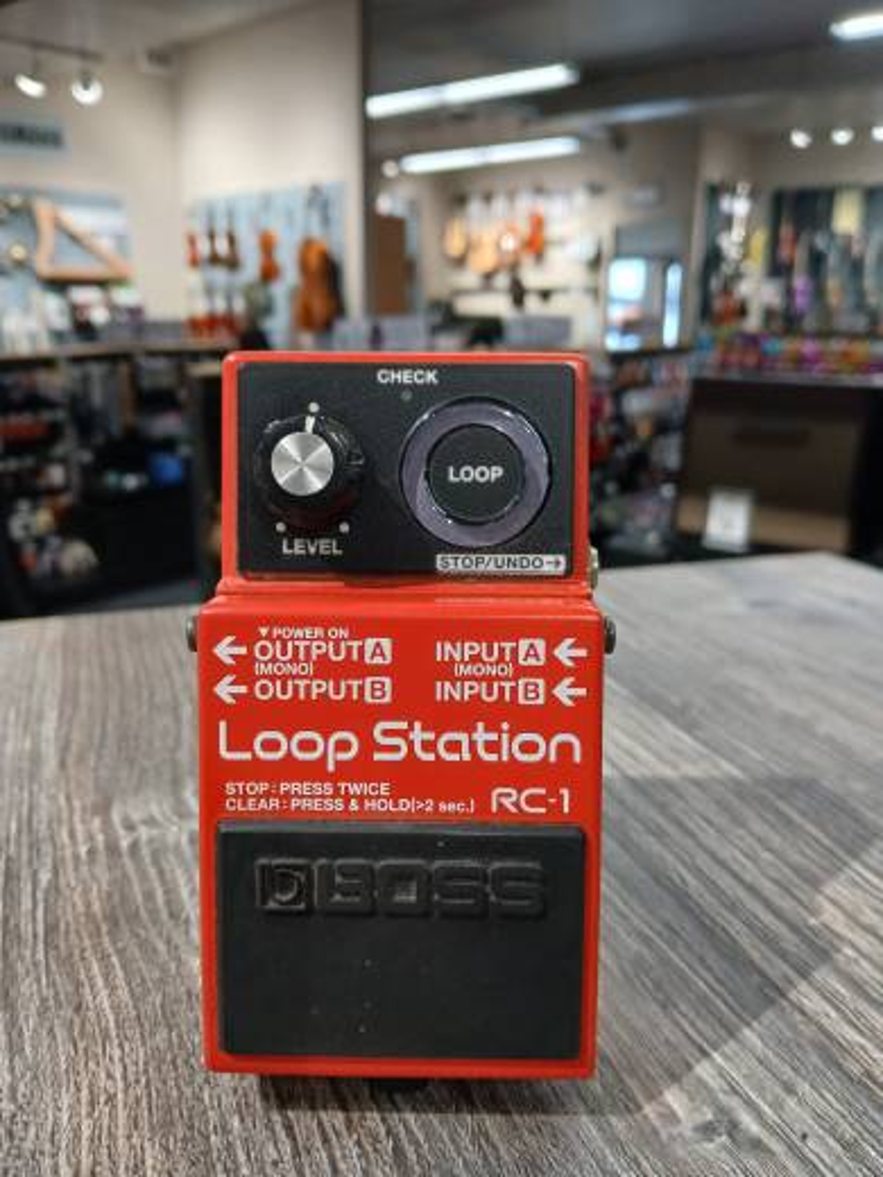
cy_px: 588
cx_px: 442
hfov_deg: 53.1
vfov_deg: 67.3
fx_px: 884
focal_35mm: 26
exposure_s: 1/50
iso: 160
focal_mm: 3.98
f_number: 1.8
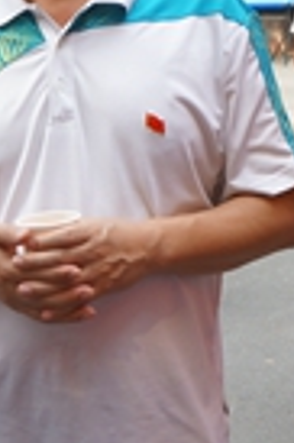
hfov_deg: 9.8
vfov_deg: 14.7
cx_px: 113
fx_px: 1719
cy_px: 204
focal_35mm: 140
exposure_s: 1/160
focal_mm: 16
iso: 160
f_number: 4
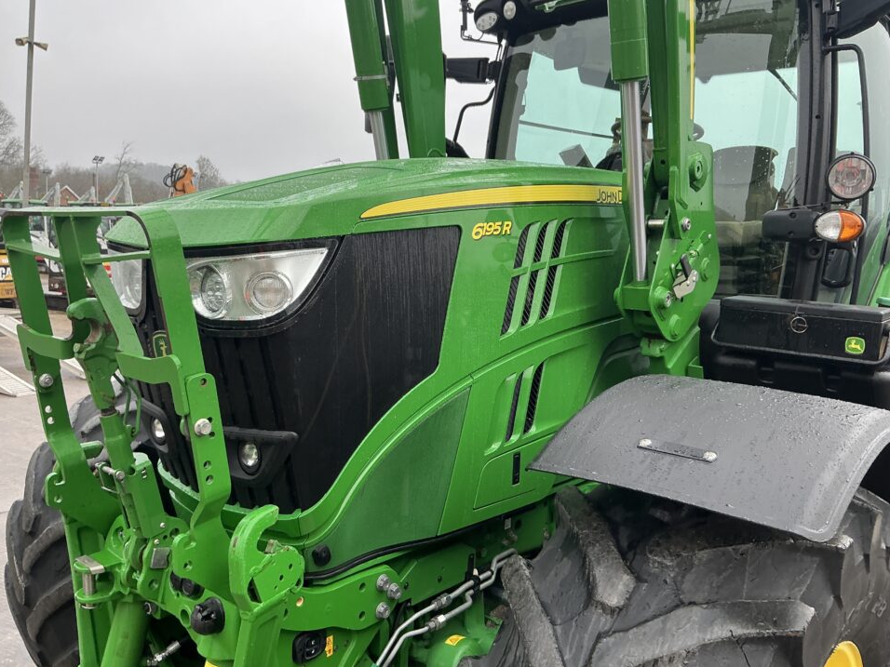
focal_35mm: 30
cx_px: 443
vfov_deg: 46.8
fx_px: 771
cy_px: 327
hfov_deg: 60.0
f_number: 1.8
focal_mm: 3
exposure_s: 1/289
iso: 25
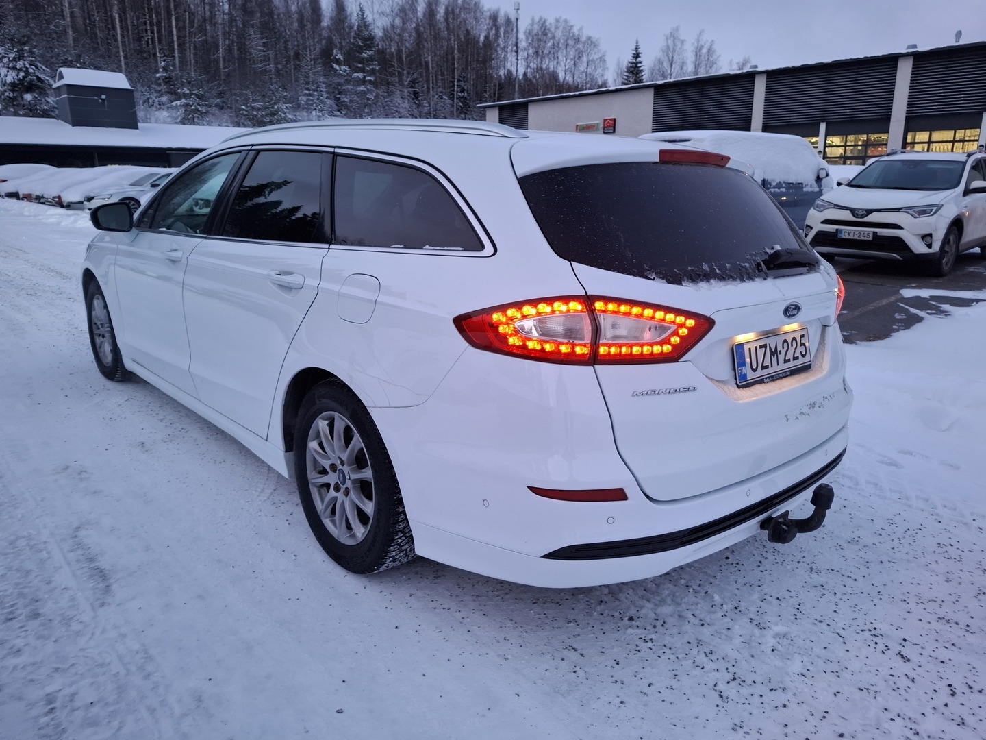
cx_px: 493
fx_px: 655
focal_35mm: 23
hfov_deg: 73.9
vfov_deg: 58.9
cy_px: 370
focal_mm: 5.54
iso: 200
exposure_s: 1/50
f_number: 1.8
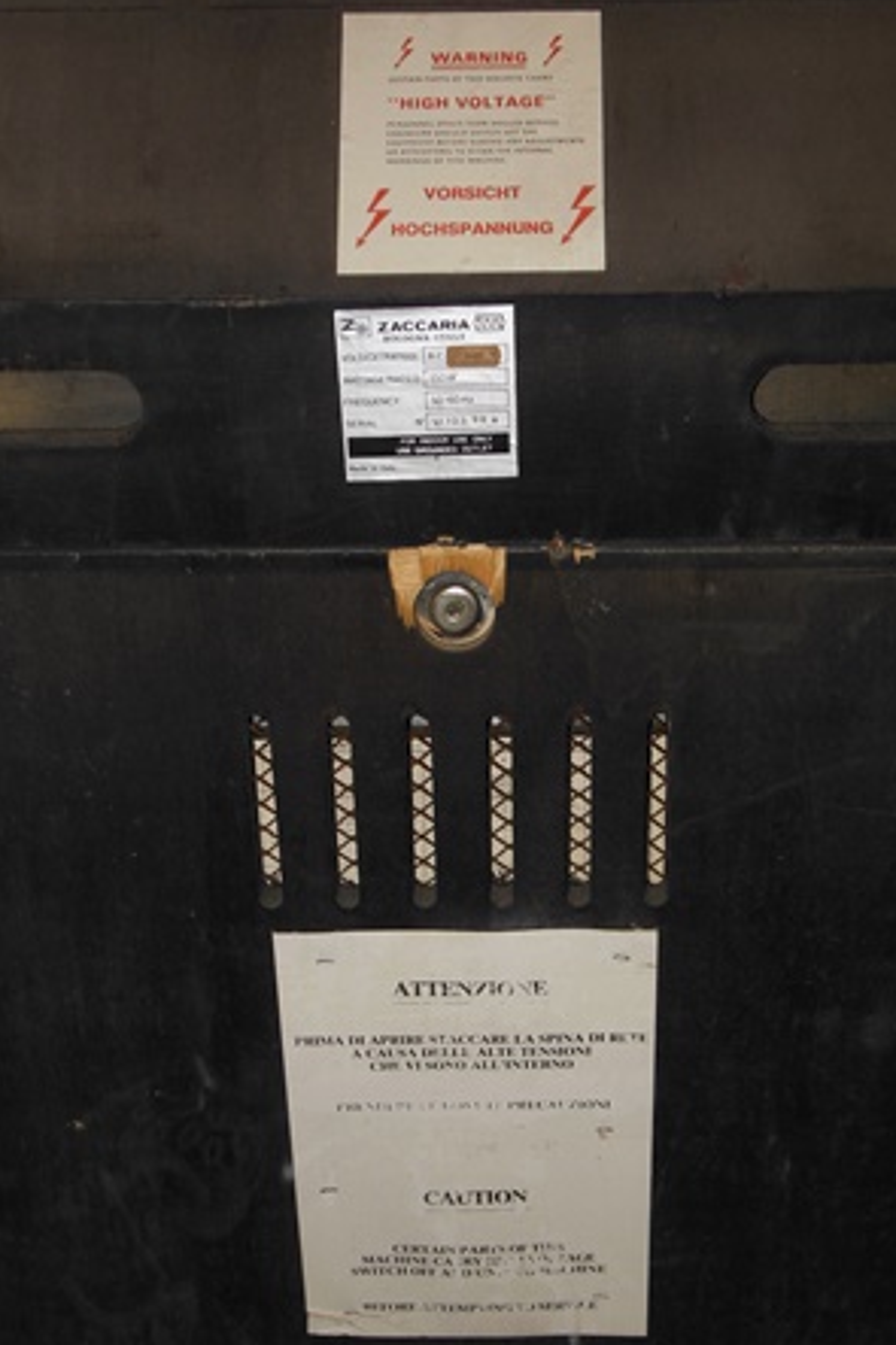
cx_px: 477
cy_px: 674
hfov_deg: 33.4
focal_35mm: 40
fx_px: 1494
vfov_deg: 48.5
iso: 125
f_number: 3.6
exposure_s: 1/30
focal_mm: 6.8
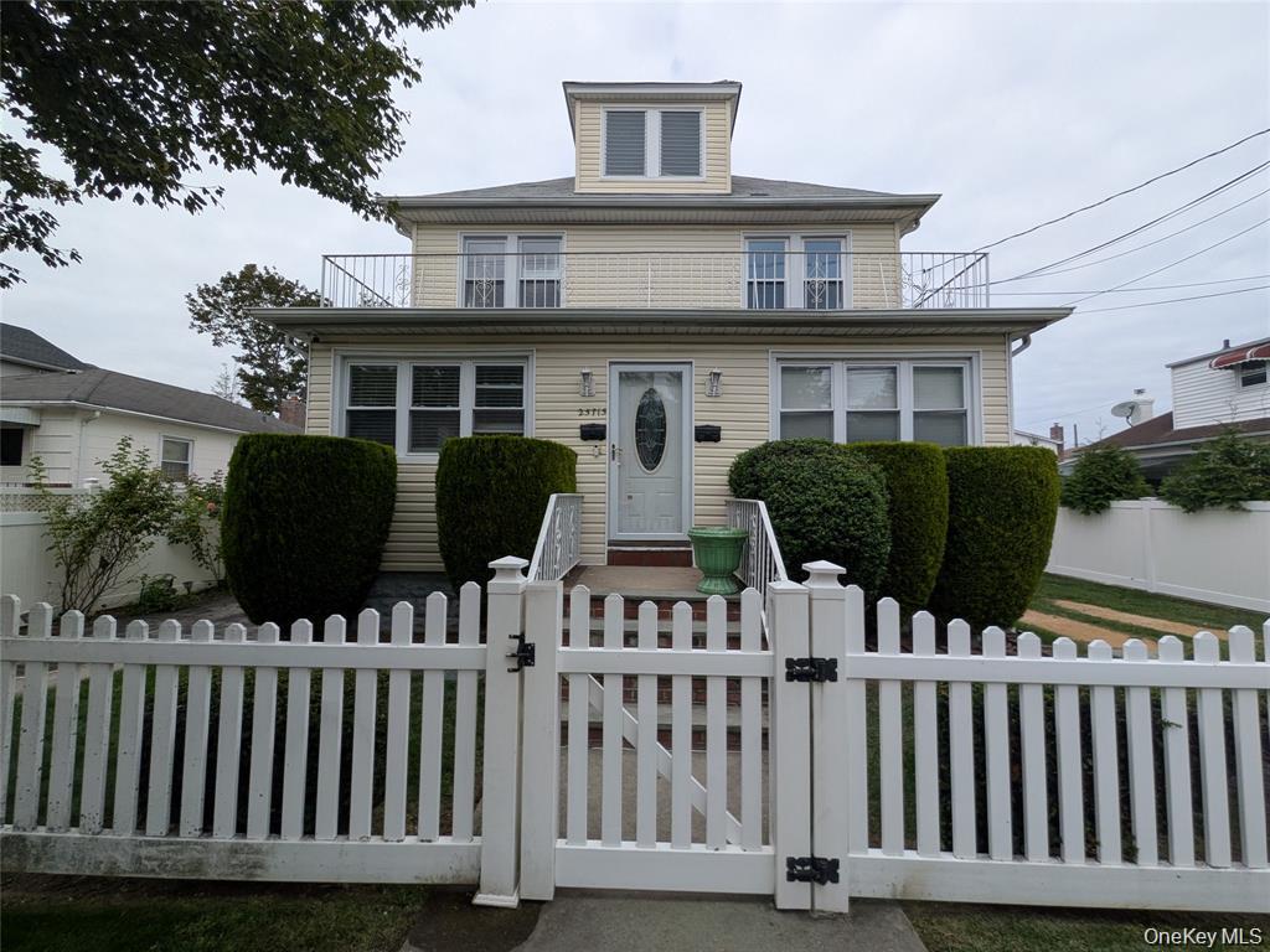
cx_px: 635
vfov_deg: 85.7
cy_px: 476
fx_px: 514
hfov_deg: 102.1
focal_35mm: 14
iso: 52
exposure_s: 1/1437
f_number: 2.2
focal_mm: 1.83
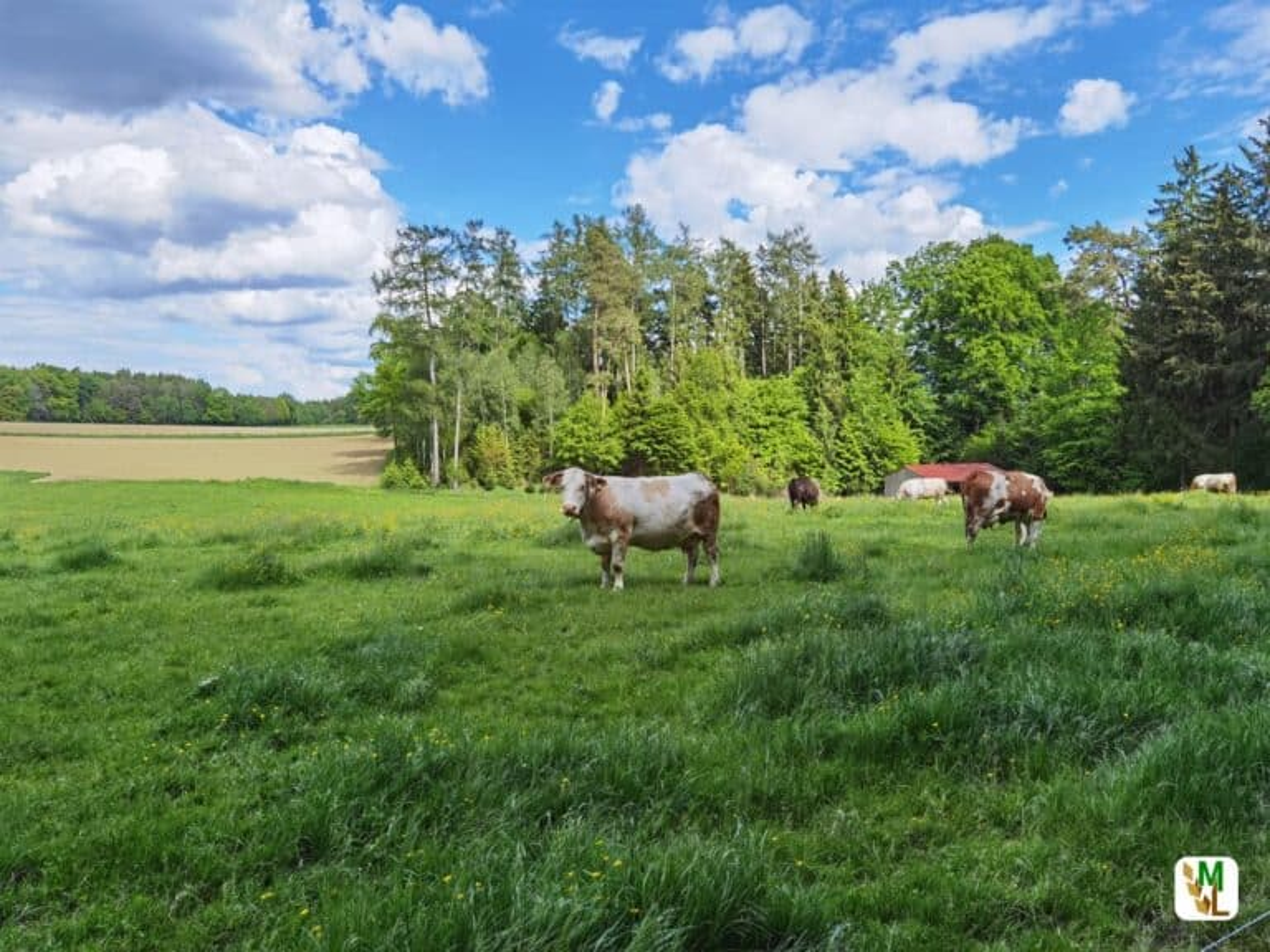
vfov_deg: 51.4
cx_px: 635
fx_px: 991
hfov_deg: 65.3
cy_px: 476
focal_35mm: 27
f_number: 1.9
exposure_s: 1/2217
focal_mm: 6.71
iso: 50
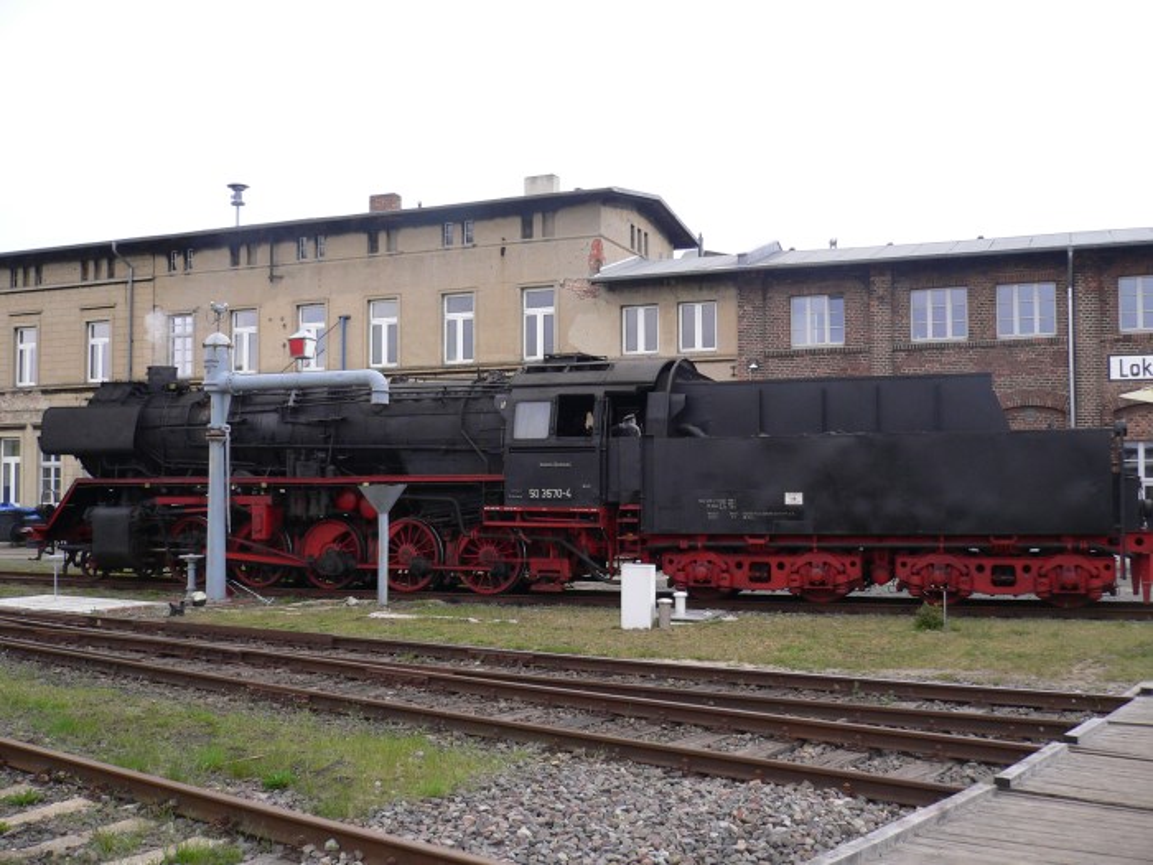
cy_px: 432
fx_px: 1166
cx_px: 576
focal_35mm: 35
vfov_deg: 40.7
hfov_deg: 52.6
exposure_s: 1/200
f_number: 2.8
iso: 100
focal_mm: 5.8
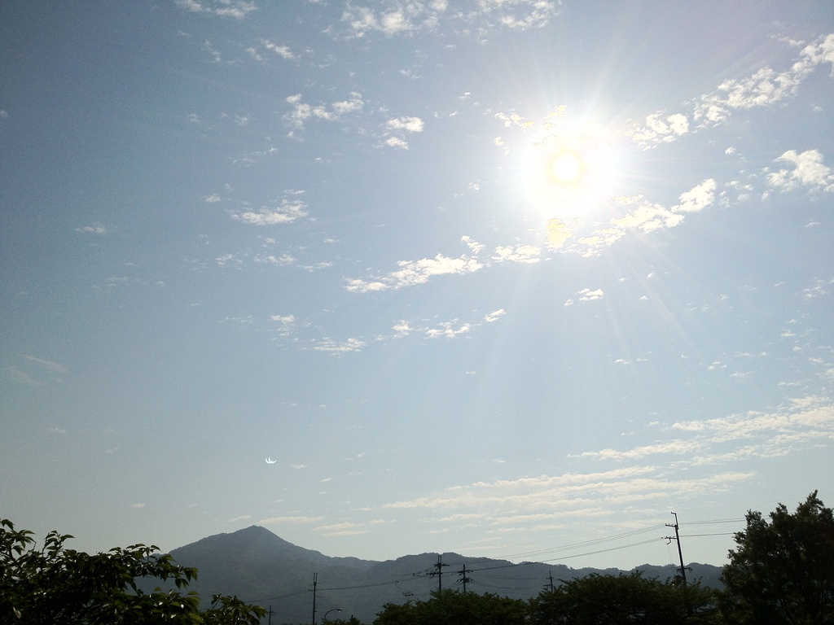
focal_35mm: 35
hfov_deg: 52.6
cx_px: 417
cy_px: 312
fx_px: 843
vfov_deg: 40.7
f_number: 2.4
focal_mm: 4.28
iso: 64
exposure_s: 1/2762
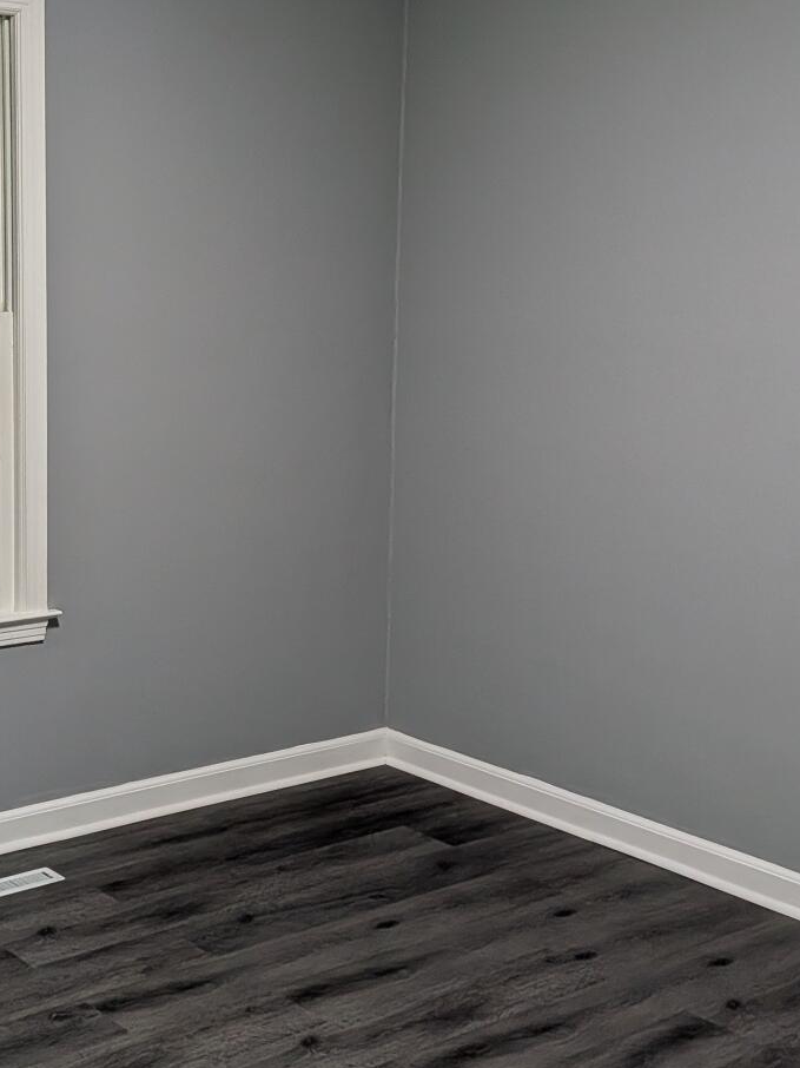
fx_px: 1634
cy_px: 460
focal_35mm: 53
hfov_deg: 27.0
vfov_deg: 36.1
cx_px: 167
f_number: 1.7
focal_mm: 4.53
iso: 86
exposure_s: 1/60
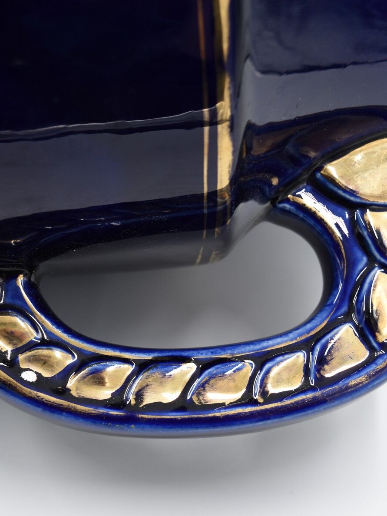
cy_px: 260
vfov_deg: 28.7
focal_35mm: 68
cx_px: 180
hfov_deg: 21.7
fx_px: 1010
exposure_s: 1/160
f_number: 5.6
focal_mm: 31
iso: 320
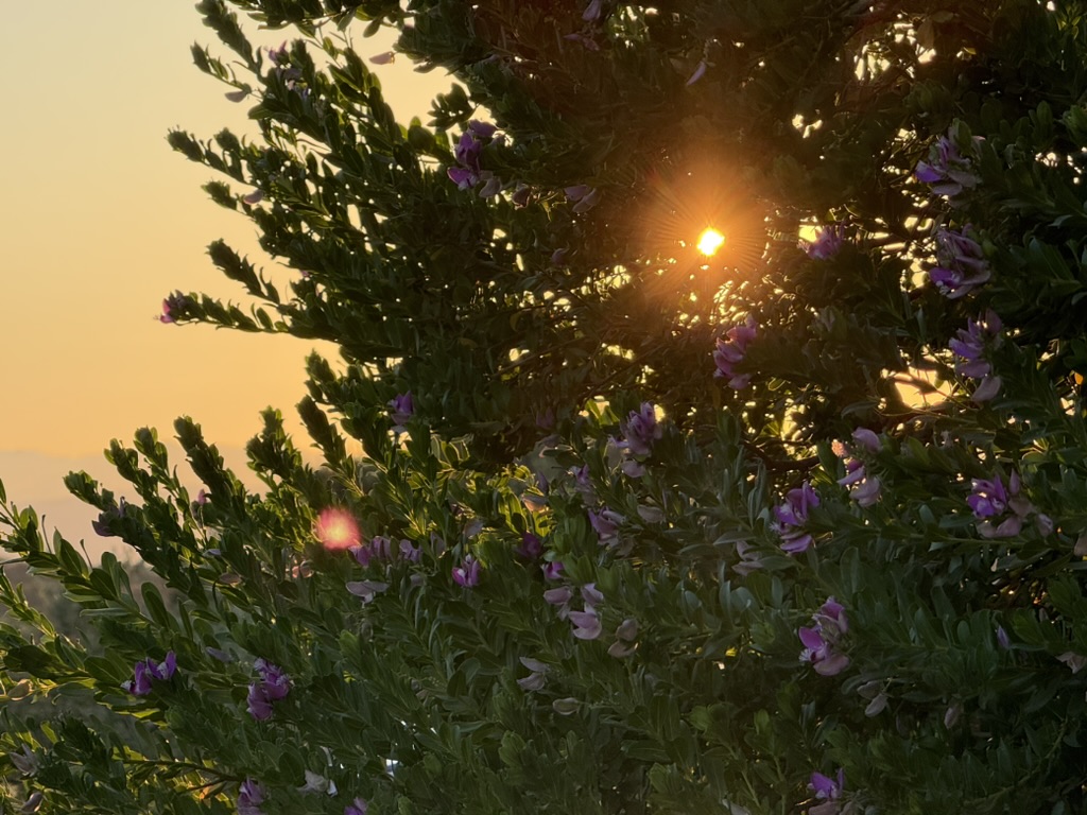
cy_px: 408
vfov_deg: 12.3
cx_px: 544
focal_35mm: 120
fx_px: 3768
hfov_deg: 16.4
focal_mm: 15.66
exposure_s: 1/393
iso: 64
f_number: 2.8
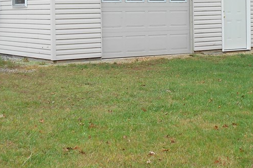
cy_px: 10
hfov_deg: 25.7
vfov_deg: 17.0
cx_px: 148
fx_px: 555
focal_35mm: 79
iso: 80
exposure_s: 1/200
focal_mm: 6.7
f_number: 3.9
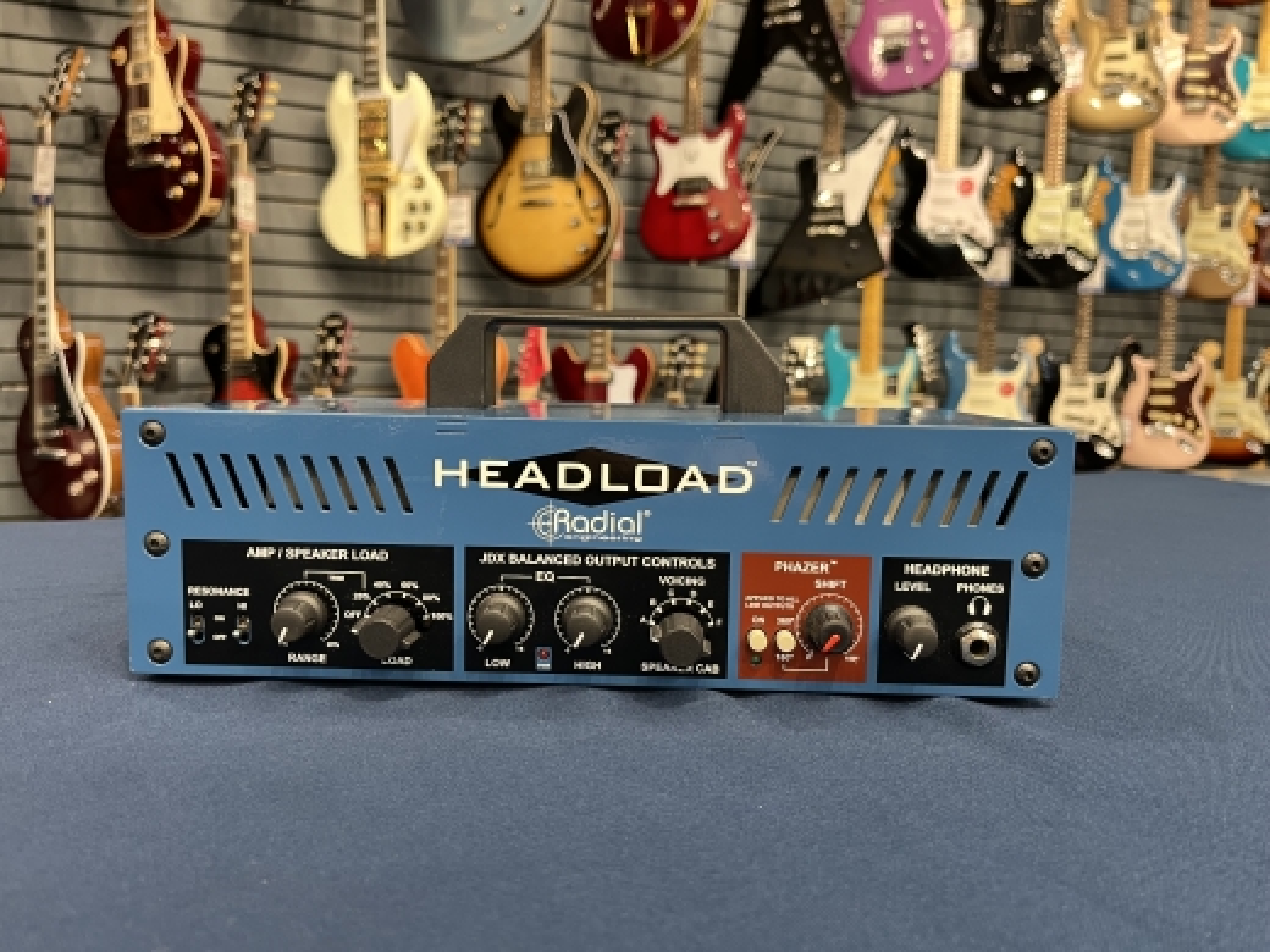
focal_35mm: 26
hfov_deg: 67.3
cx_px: 635
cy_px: 476
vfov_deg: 53.1
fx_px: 954
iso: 125
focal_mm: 5.1
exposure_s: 1/60
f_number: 1.6
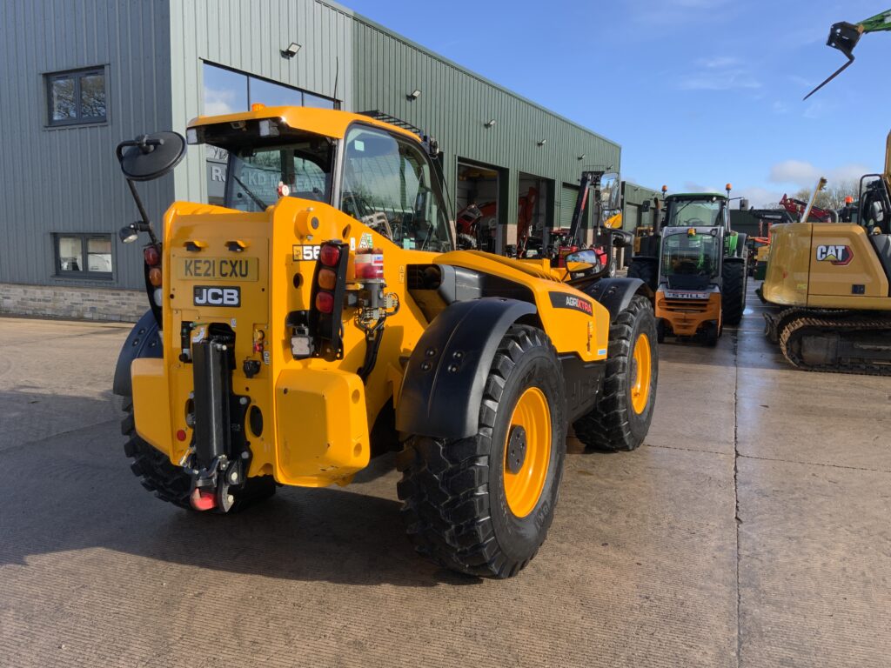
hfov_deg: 61.7
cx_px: 446
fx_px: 746
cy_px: 334
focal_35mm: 29
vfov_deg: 48.2
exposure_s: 1/804
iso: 16
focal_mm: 3
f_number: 1.8
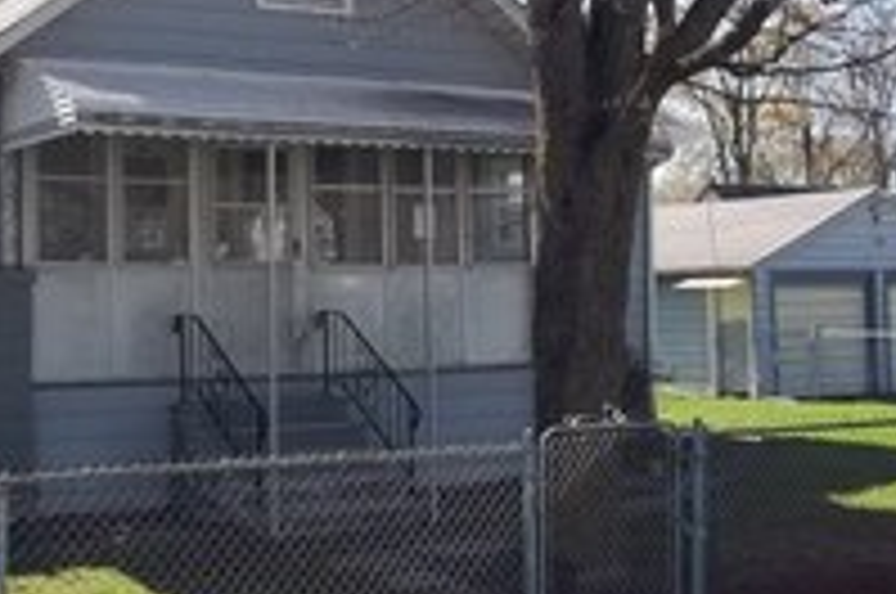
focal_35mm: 58
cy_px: 202
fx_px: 1441
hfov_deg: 33.8
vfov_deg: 23.2
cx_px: 225
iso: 64
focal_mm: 5.7
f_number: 8.8
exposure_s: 1/60
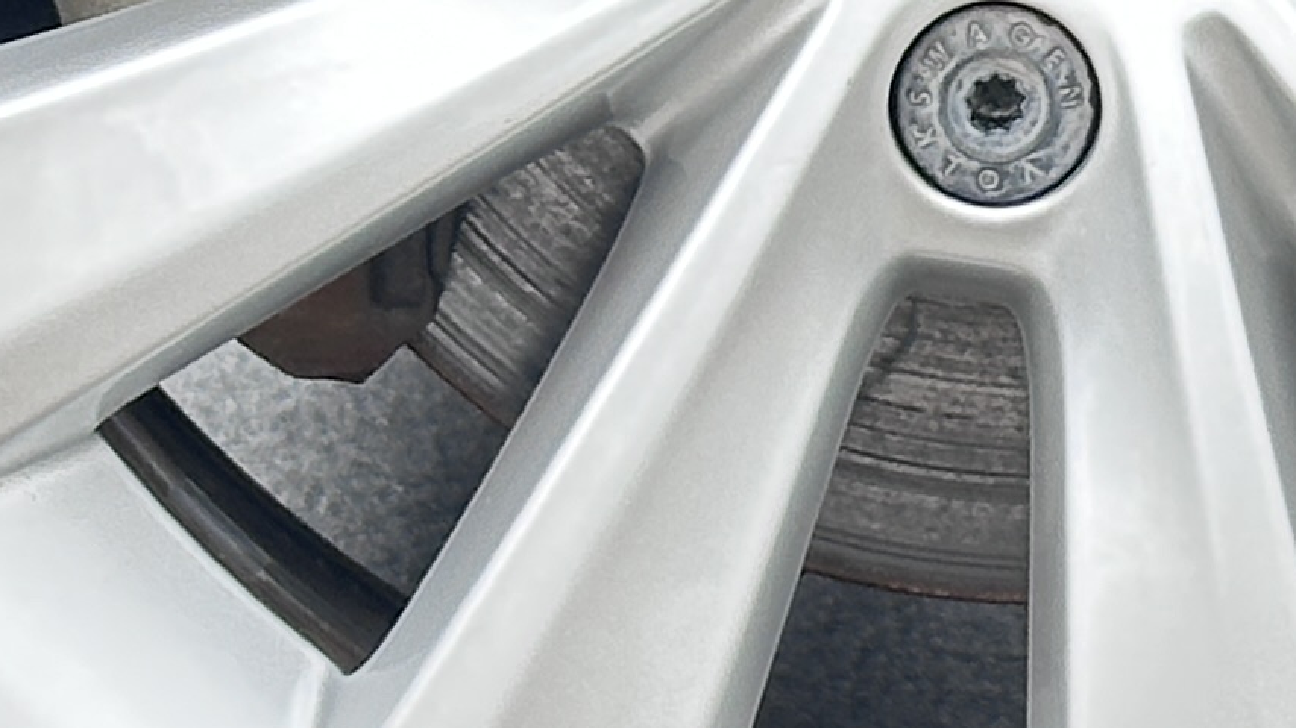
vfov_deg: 4.9
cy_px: -329
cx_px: 1196
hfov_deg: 8.7
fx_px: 8486
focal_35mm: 247
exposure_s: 1/120
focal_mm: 6.86
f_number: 1.78
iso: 80
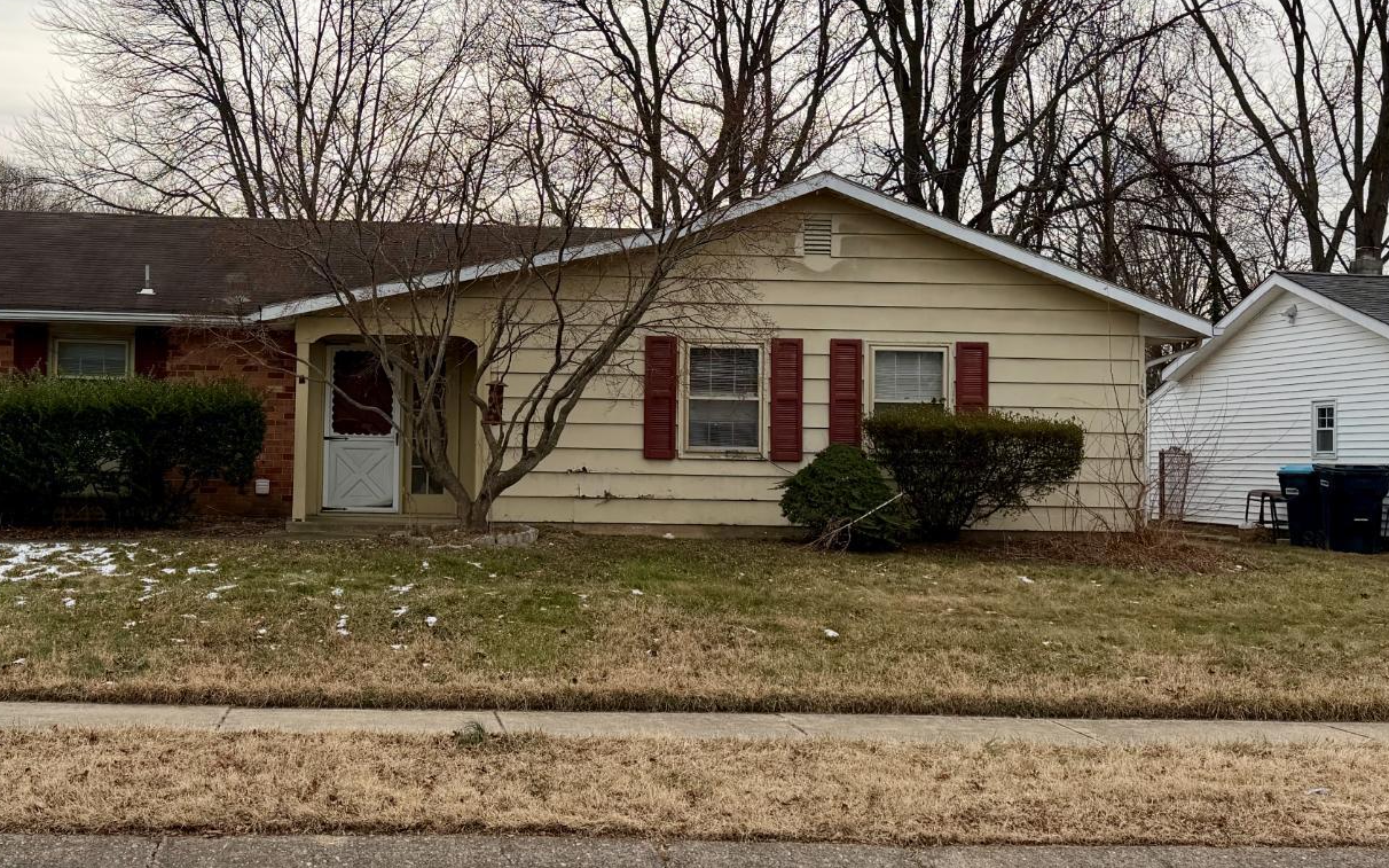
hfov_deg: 45.5
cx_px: 464
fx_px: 1627
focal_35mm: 43
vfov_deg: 29.8
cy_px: 393
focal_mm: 6.76
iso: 80
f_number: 1.78
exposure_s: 1/4975
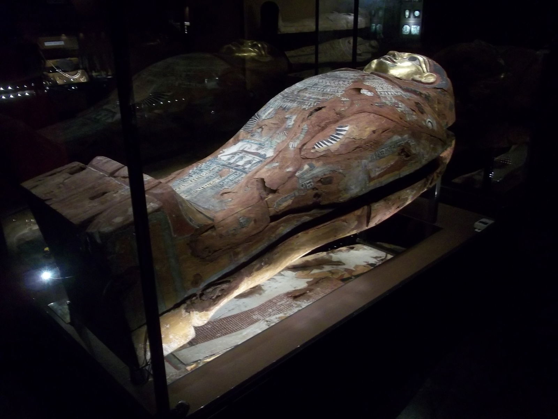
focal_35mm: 32
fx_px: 516
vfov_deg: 44.2
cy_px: 210
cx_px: 279
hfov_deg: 56.8
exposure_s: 1/8
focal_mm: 5.7
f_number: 2.9
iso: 320
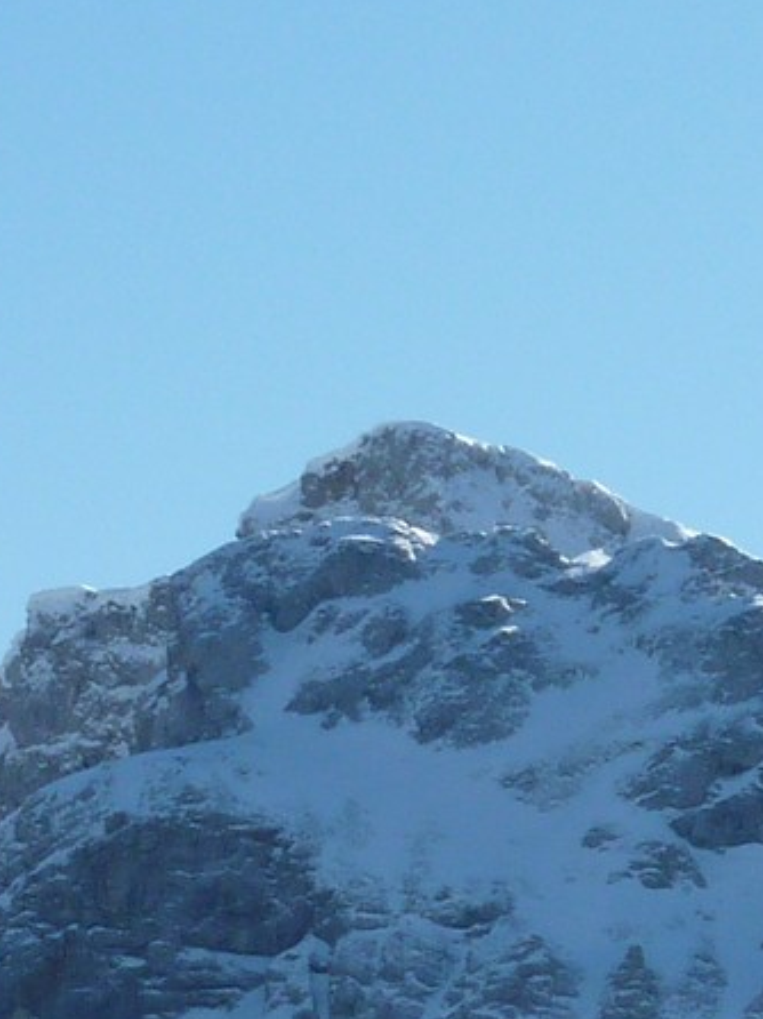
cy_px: 1113
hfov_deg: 4.1
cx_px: 1245
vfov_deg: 5.5
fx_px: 10649
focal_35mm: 362
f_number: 5.6
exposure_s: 1/500
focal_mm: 12.8
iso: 80
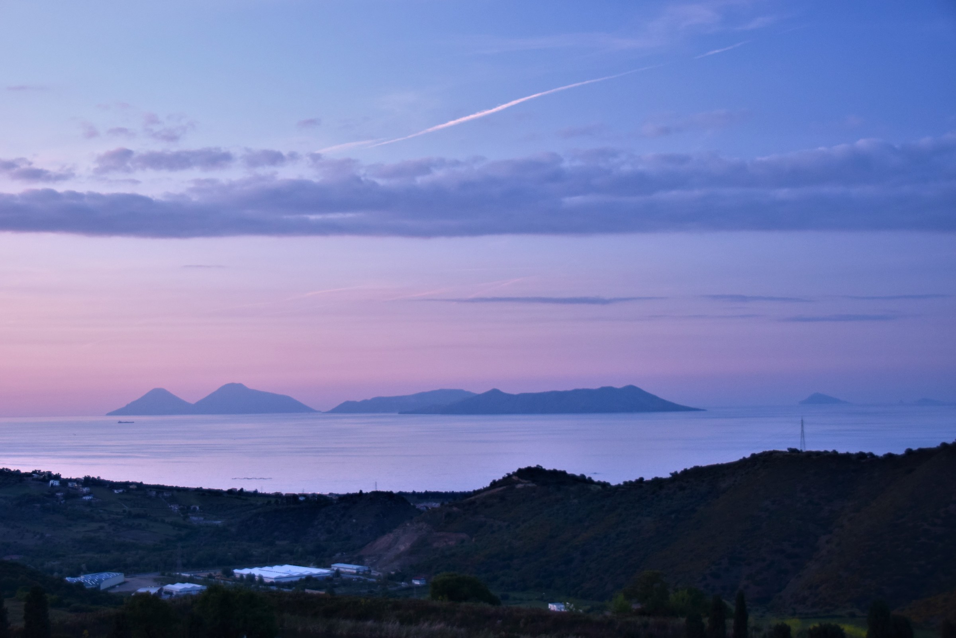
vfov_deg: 25.1
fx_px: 1434
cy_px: 319
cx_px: 478
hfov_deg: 36.9
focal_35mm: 54
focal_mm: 36
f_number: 4.5
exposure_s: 1/50
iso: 400
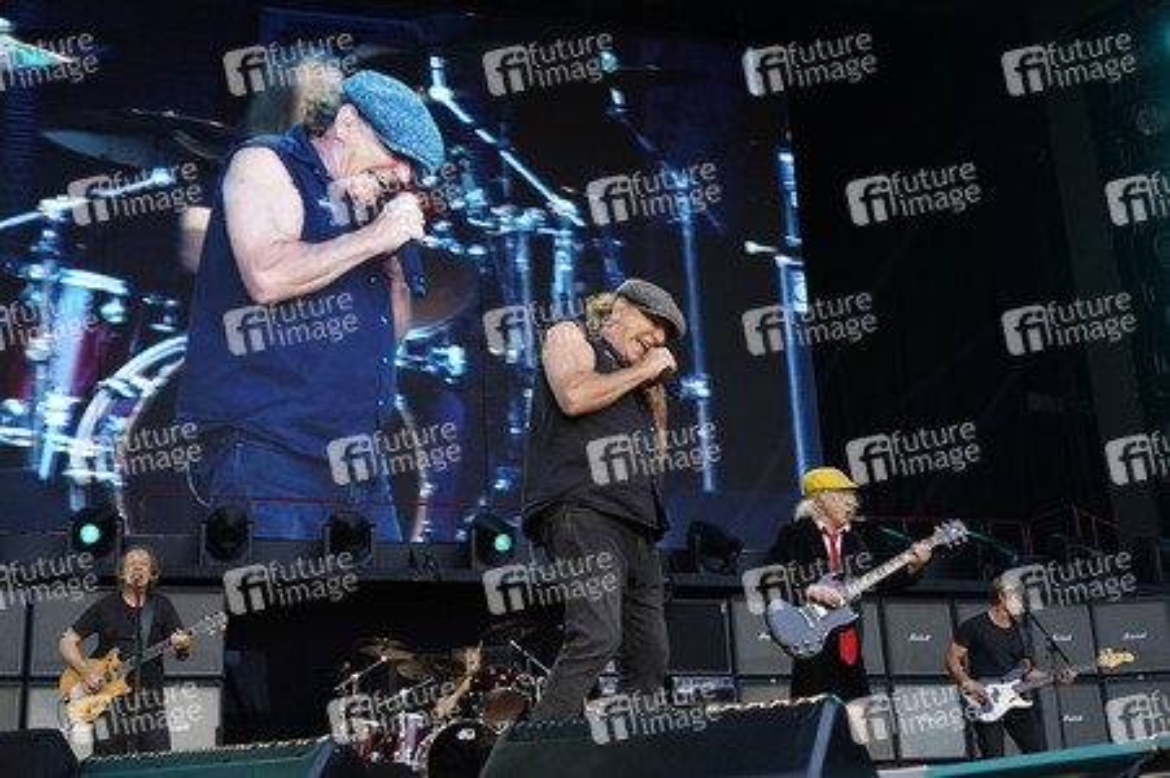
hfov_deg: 47.4
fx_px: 1331
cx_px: 585
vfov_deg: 32.6
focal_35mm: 41
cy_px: 389
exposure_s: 1/400
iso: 1600
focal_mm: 41
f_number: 5
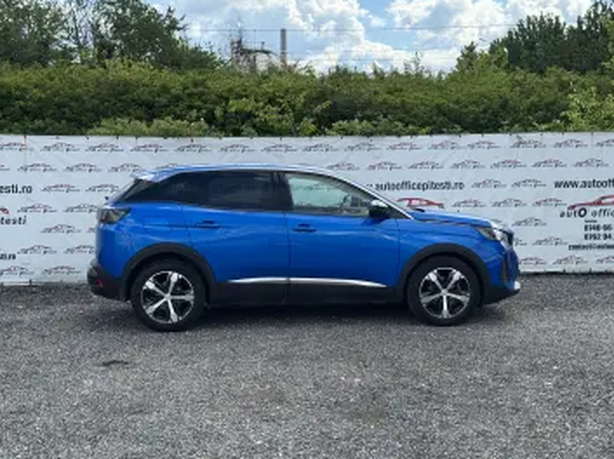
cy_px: 231
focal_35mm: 49
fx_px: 868
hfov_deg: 38.9
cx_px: 303
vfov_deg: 29.6
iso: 64
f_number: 1.78
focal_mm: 6.76
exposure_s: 1/1427
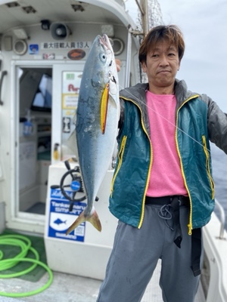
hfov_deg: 53.1
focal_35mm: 26
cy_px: 151
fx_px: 227
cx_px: 114
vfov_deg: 67.3
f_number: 1.8
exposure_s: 1/1377
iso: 32
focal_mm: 4.25
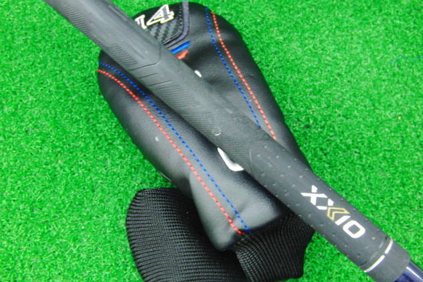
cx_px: 214
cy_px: 126
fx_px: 458
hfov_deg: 49.6
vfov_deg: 34.2
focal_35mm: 39
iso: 400
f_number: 3.6
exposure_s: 1/15
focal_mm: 6.42
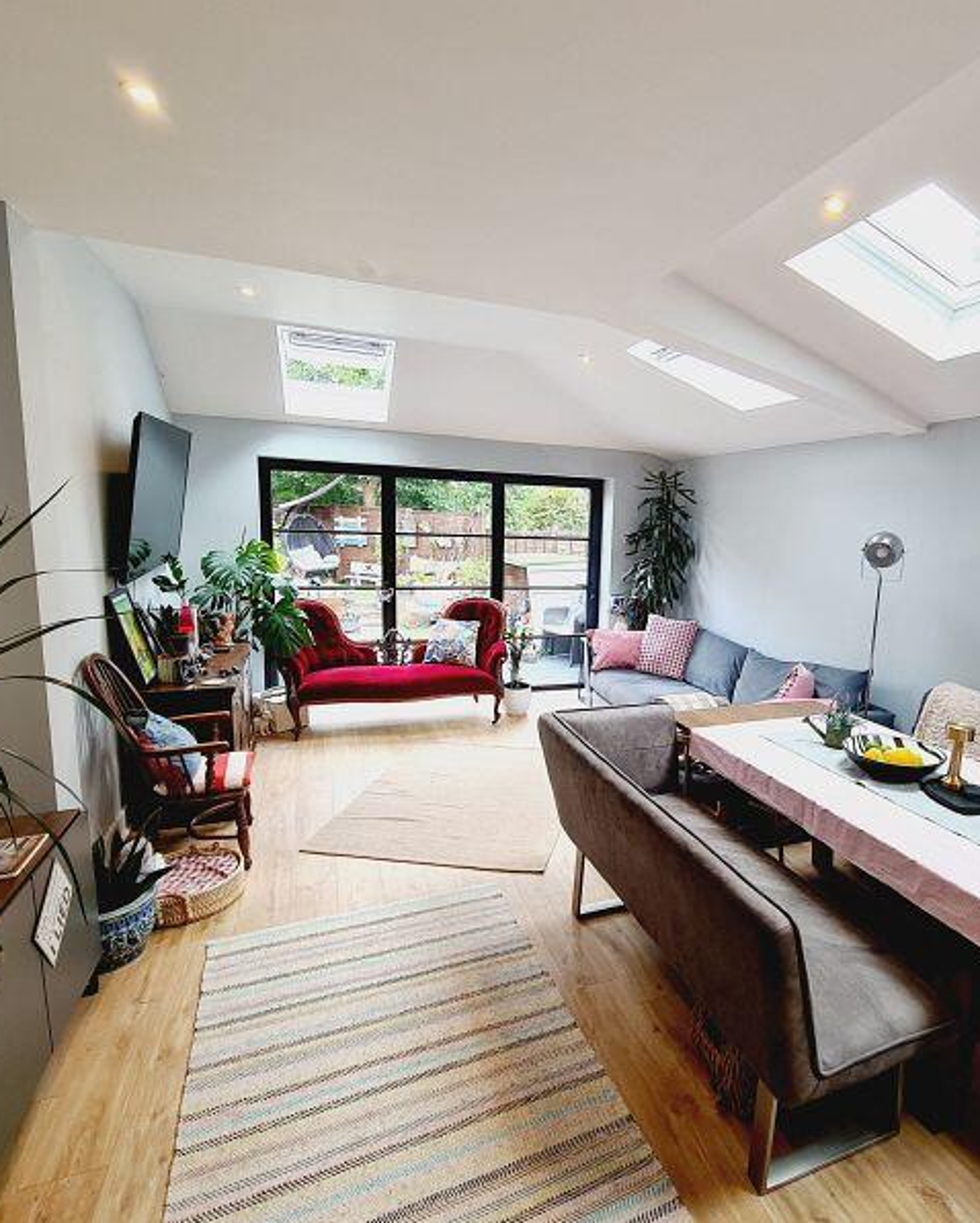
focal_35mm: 17
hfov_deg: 76.0
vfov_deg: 89.6
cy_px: 613
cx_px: 595
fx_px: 616
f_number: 2.2
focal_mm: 2.2
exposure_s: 1/100
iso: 80
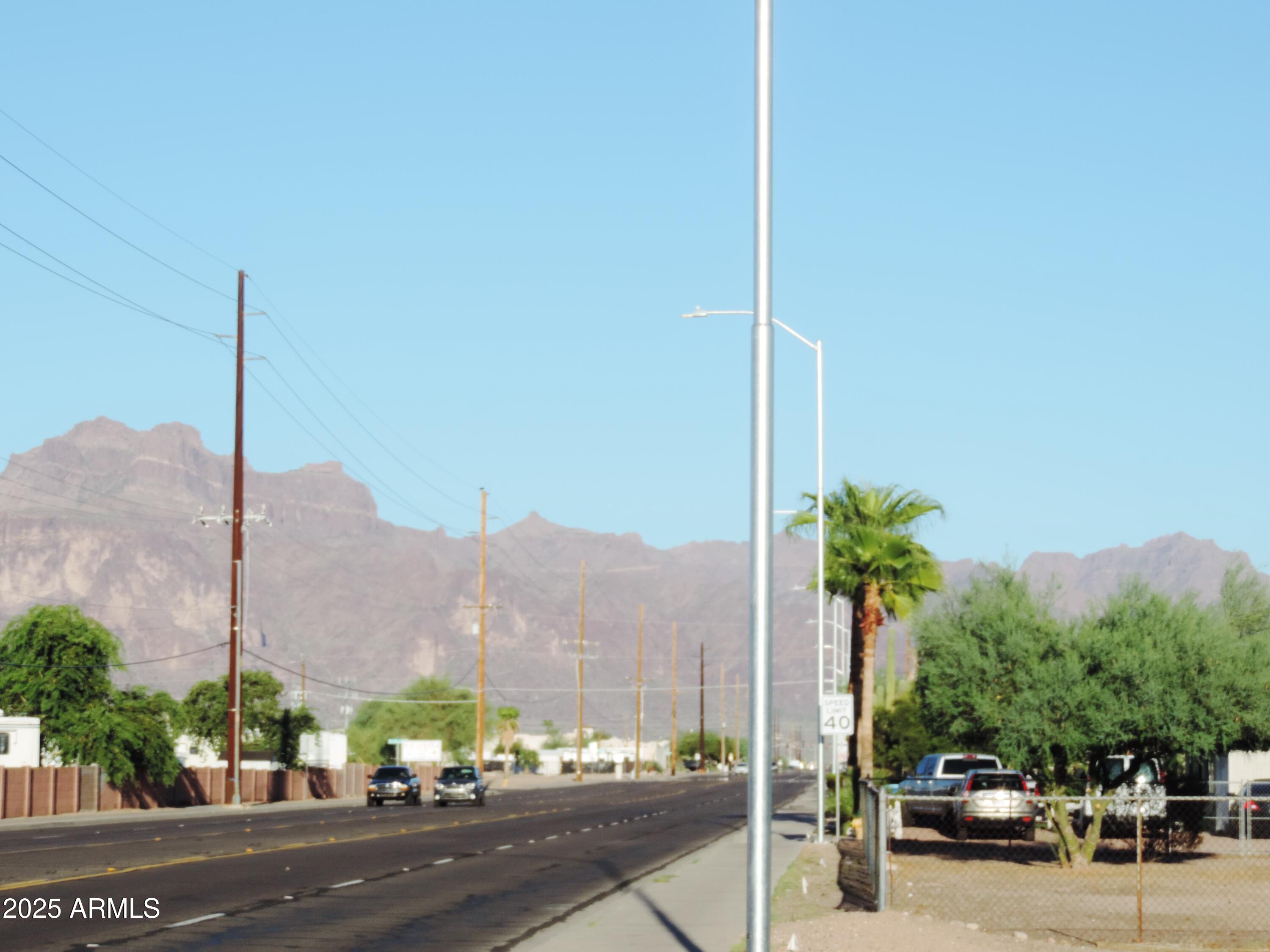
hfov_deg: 18.7
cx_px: 635
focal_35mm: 105
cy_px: 476
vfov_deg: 14.1
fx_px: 3852
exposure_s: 1/640
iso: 80
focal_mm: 18.7
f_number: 4.2
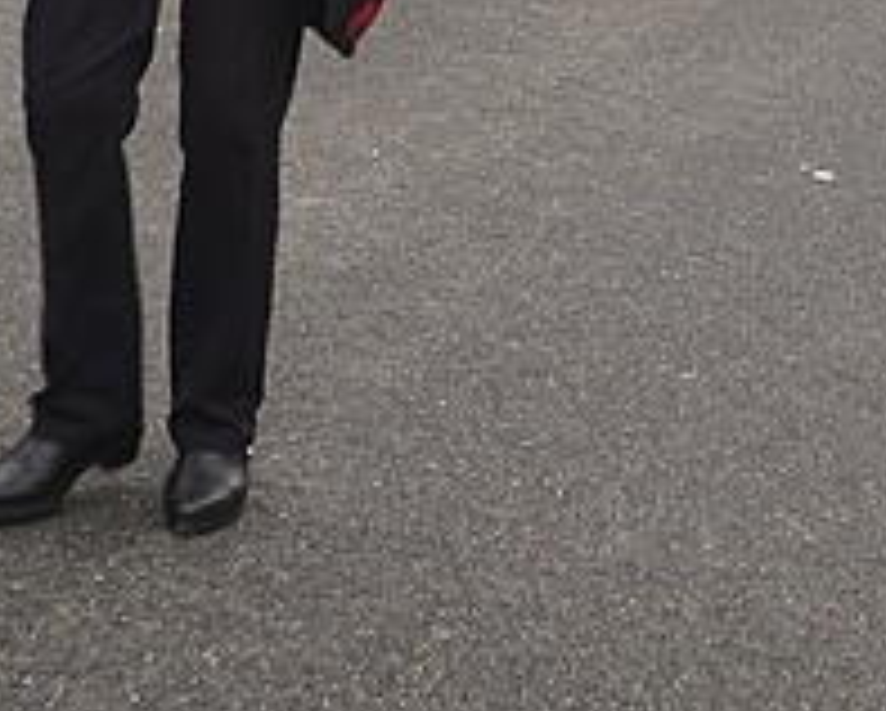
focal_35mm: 134
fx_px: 3517
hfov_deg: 14.3
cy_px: -583
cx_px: 573
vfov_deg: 10.8
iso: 100
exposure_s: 1/80
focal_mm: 30
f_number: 4.5
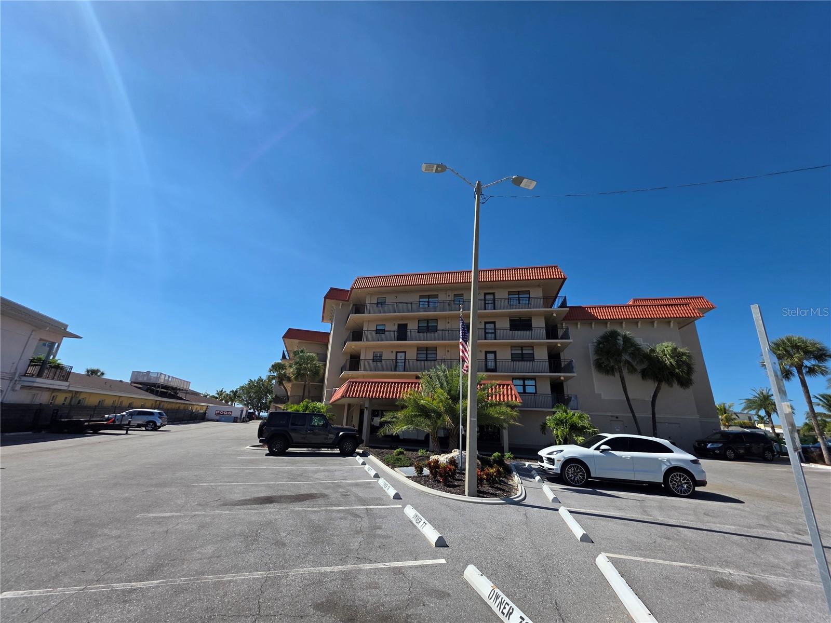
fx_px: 312
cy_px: 312
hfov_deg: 106.2
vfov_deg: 89.9
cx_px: 416
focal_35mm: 13
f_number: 1.9
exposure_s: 1/2977
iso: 40
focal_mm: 2.2
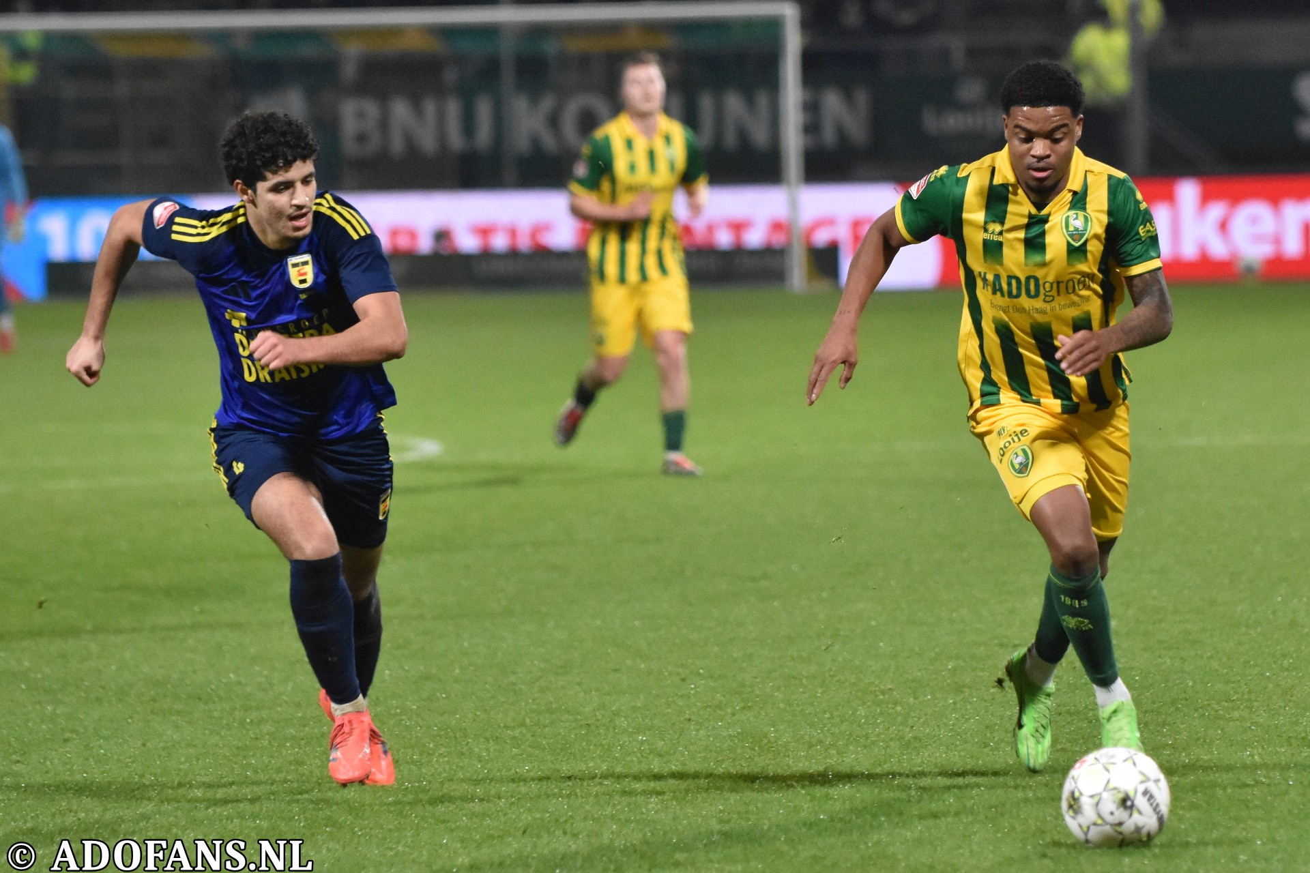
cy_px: 436
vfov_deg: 5.9
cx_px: 655
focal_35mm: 232
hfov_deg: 8.9
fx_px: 8460
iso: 2500
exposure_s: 1/640
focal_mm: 155
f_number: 2.8
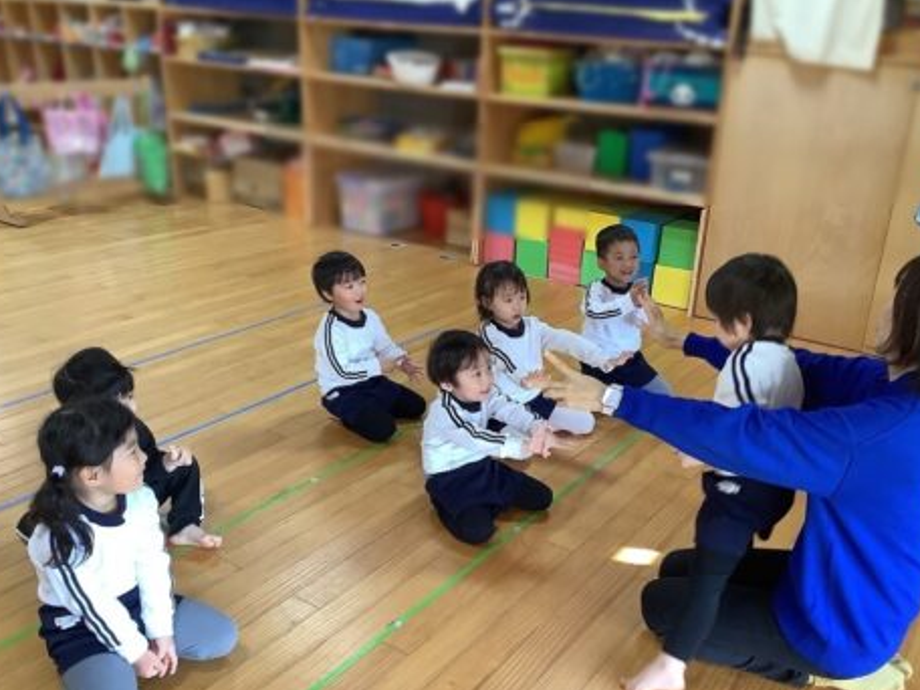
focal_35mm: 34
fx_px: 904
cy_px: 372
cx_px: 476
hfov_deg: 53.9
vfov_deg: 41.8
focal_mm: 3.3
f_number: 2.4
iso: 125
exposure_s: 1/60
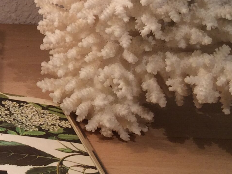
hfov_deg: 17.6
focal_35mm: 100
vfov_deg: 14.4
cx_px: -115
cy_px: -24
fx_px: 670
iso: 40
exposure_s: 1/50
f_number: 2.2
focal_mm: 4.15
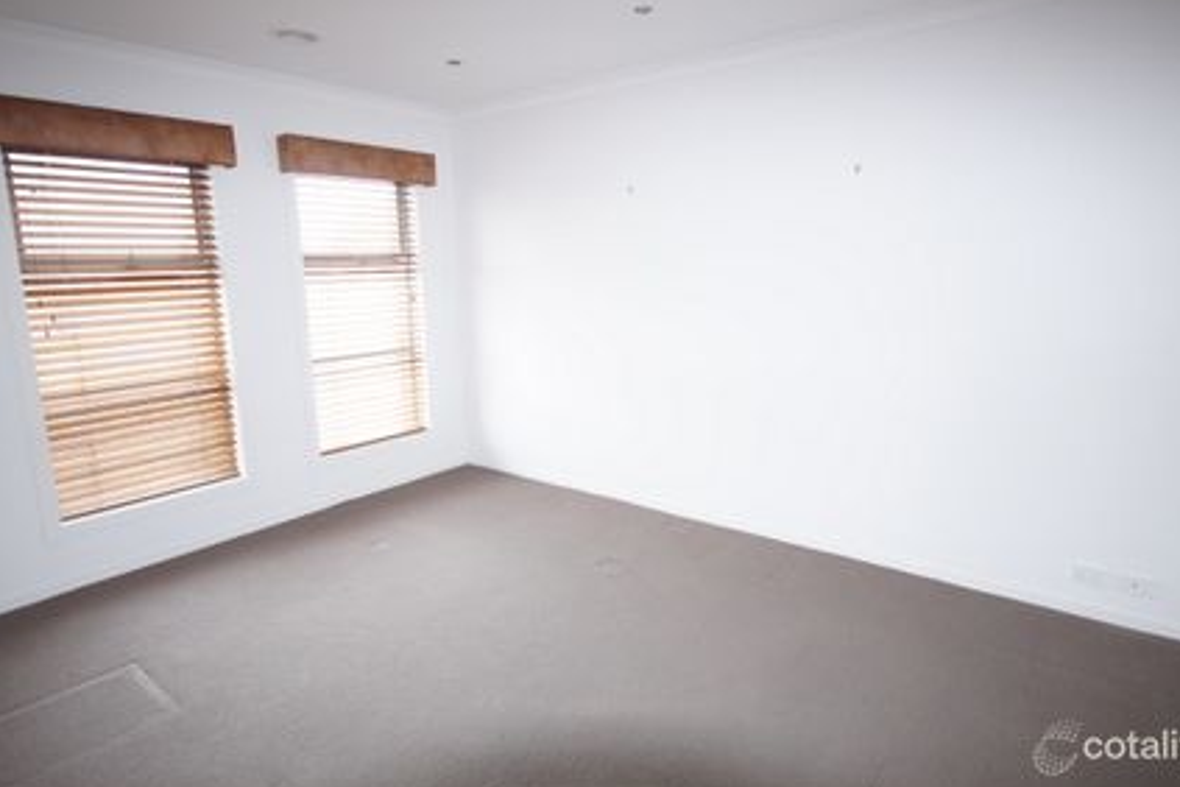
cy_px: 367
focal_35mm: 20
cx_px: 603
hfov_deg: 84.0
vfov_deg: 61.9
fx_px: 656
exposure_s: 1/60
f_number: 4.5
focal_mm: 12
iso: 500
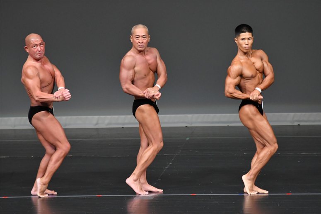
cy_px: 107
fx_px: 3075
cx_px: 160
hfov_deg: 6.0
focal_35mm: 345
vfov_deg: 4.0
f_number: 5.6
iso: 4000
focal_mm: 230
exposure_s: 1/400
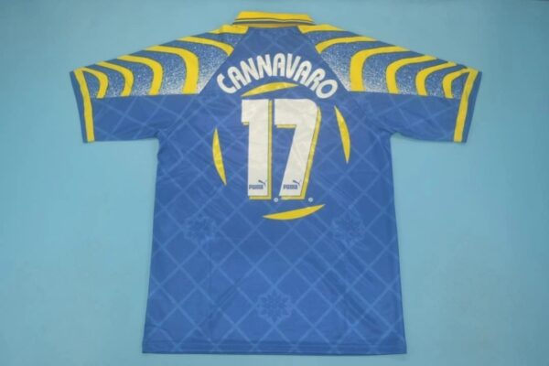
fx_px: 503
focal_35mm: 33
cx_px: 274
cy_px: 183
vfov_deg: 40.0
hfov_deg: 57.2
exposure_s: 1/100
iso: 200
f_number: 4
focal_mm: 22
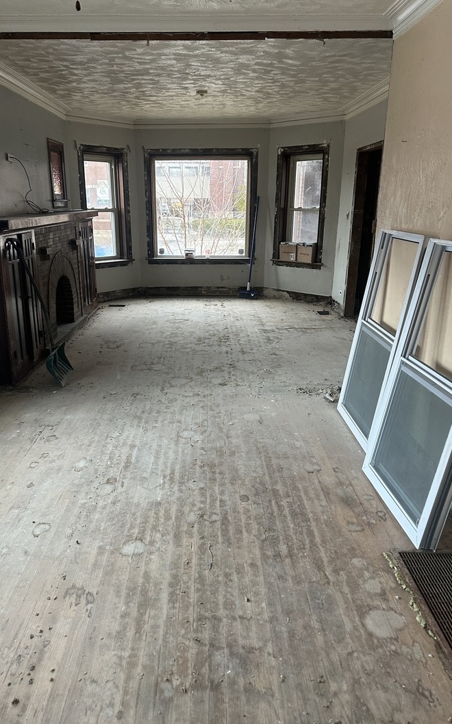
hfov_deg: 47.5
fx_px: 513
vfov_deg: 70.4
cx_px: 198
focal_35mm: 26
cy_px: 360
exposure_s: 1/78
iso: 250
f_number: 1.78
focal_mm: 6.86
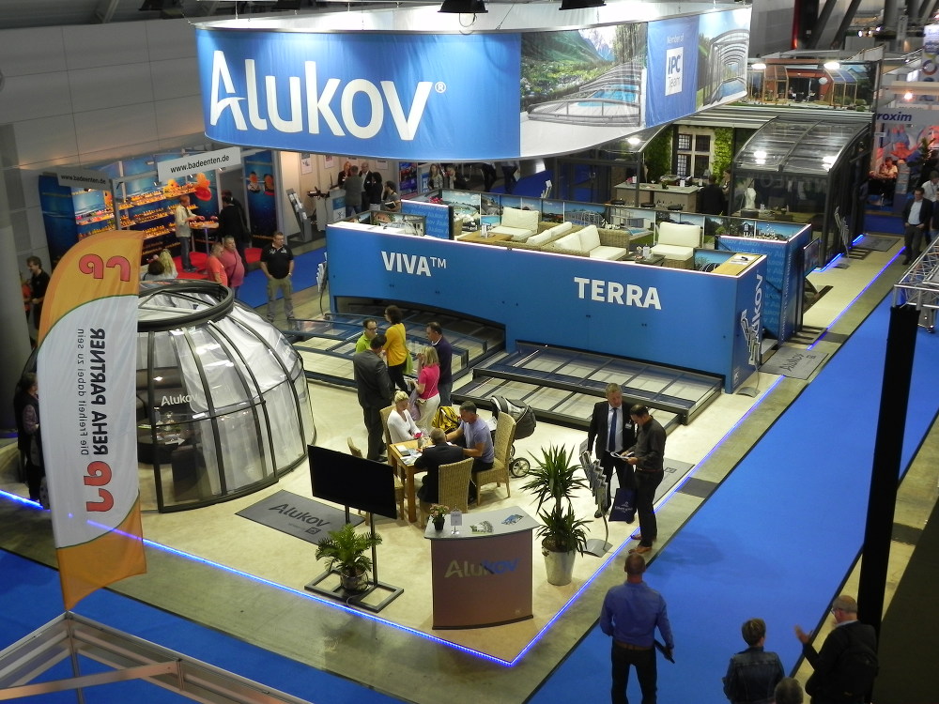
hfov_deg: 45.8
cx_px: 470
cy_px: 352
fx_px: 1112
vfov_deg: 35.1
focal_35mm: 41
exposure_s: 1/45.6
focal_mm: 7.3
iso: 160
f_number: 3.2
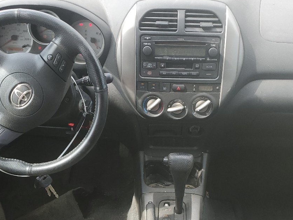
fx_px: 423
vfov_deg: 28.3
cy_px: 187
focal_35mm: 50
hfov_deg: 38.1
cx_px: 162
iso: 50
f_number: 1.5
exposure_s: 1/263
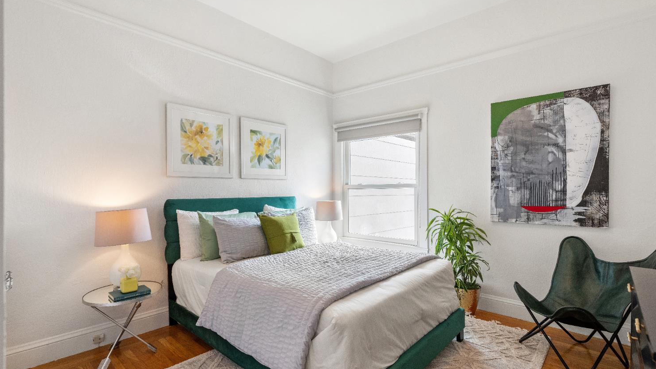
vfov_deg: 62.3
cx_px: 329
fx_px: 305
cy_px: 188
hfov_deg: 94.2
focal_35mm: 18
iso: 800
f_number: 6.3
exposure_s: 1/60
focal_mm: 16.5
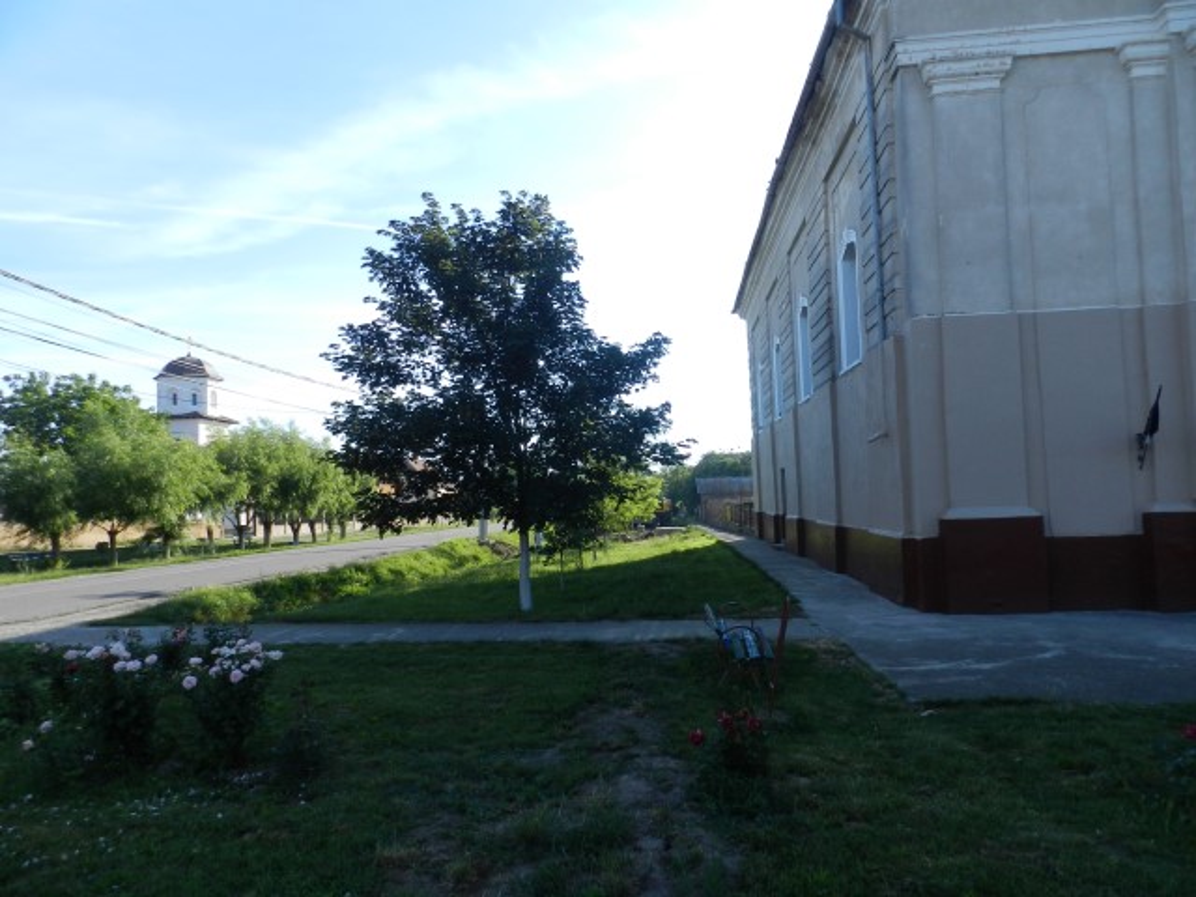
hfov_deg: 73.9
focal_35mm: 23
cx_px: 598
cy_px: 448
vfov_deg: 58.9
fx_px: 795
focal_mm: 4
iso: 160
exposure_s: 1/800
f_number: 3.4
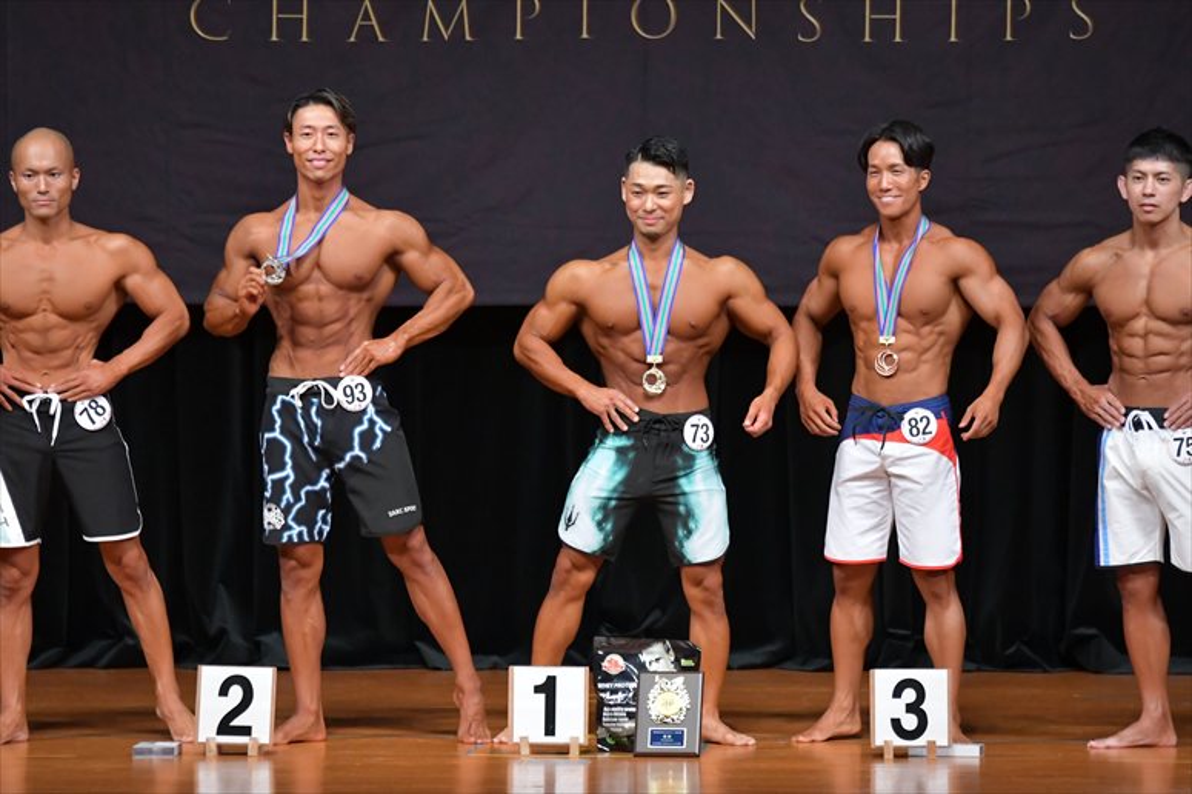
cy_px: 397
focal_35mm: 270
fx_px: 8936
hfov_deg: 7.6
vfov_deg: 5.1
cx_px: 596
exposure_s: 1/400
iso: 4000
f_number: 5.6
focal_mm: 180
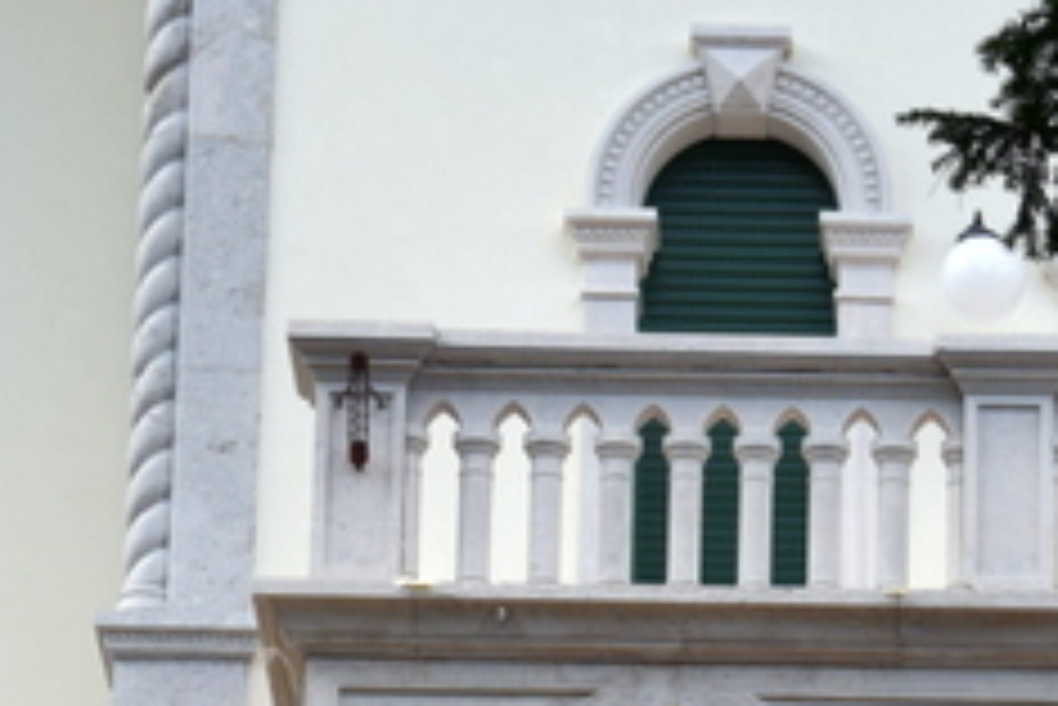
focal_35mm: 296
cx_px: 1247
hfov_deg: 6.9
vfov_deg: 4.6
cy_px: 872
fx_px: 8704
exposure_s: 1/250
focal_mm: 58
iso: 400
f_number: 10
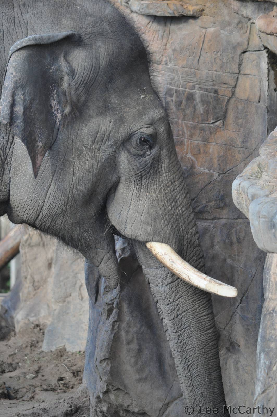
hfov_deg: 3.0
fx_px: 5206
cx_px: 138
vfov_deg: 4.6
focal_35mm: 450
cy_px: 208
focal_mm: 300
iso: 800
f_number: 5.6
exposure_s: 1/400
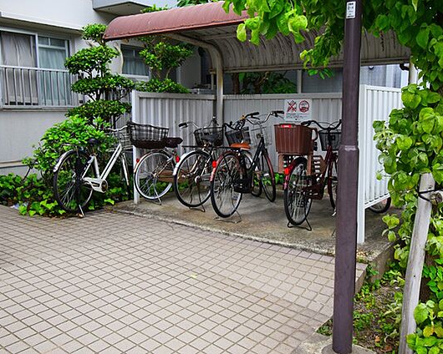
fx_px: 446
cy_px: 177
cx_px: 252
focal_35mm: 34
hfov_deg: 52.7
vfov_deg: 43.4
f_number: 5.6
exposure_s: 1/250
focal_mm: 20
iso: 200
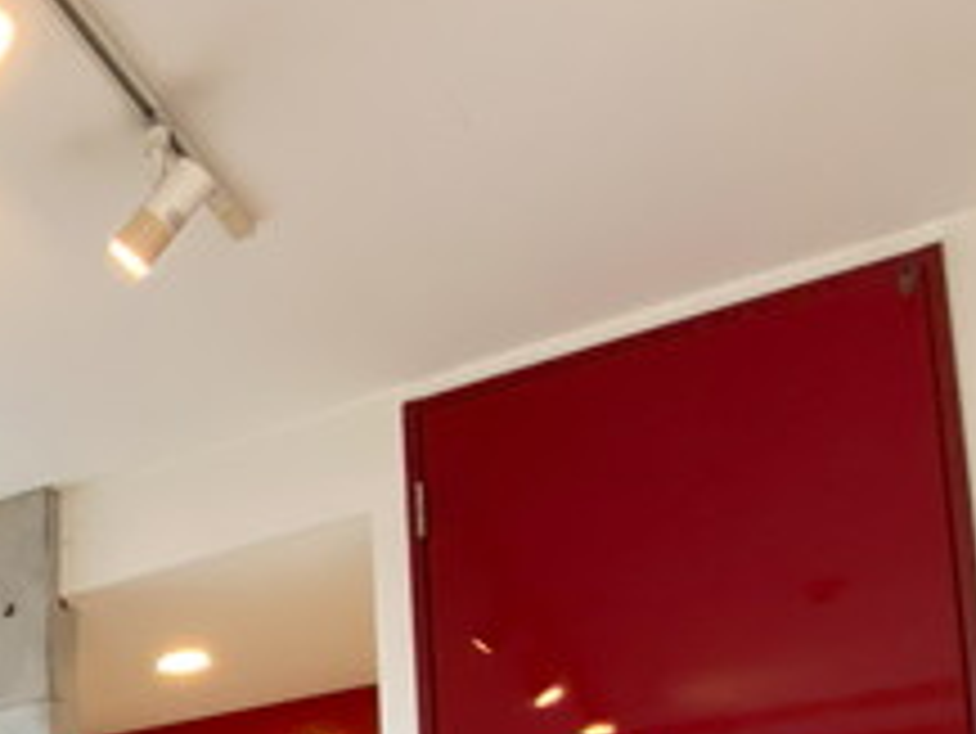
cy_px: 995
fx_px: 1354
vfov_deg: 25.4
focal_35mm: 48
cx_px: -328
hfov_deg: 30.3
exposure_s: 1/50
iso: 400
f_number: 2.4
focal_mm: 1.54
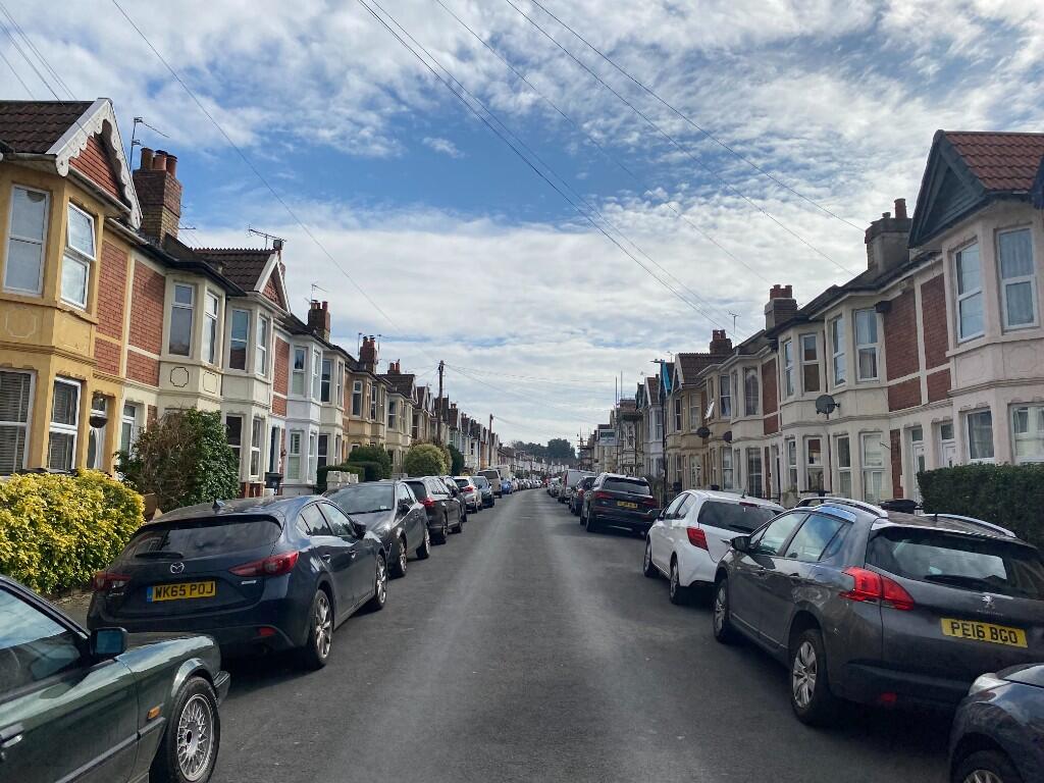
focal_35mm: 26
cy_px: 392
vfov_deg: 53.1
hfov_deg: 67.3
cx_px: 522
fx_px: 784
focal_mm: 4.25
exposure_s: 1/7194
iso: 32
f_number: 1.8
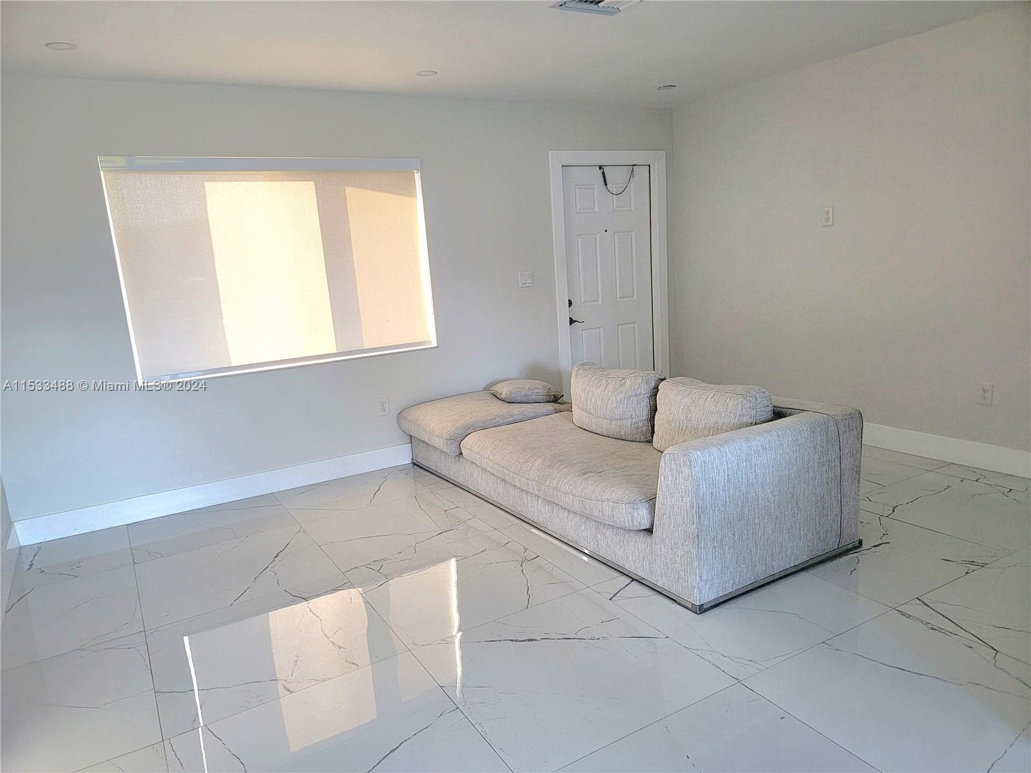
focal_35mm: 24
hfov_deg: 71.6
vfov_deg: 56.8
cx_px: 516
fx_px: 715
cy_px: 386
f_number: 1.8
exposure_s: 1/120
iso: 200
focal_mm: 6.7
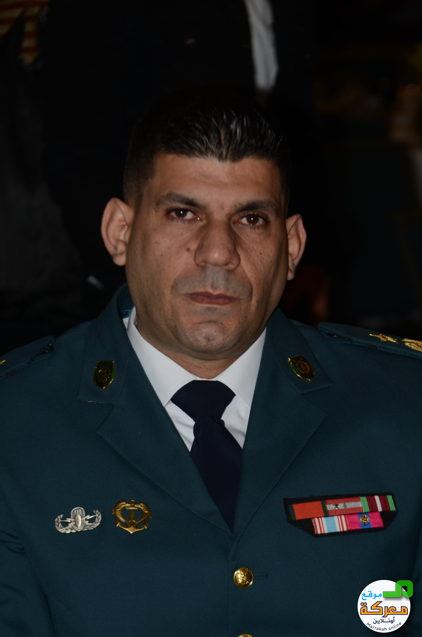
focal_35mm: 147
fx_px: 2596
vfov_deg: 14.0
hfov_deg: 9.3
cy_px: 318
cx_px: 211
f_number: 4.5
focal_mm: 98
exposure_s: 1/250
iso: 100
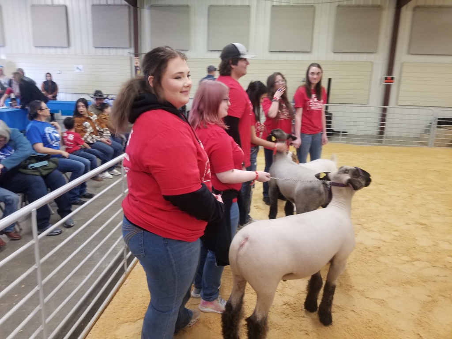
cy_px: 170
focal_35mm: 26
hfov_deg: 67.3
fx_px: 339
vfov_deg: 53.1
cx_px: 226
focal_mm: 4.25
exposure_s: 1/30
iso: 200
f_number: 1.7
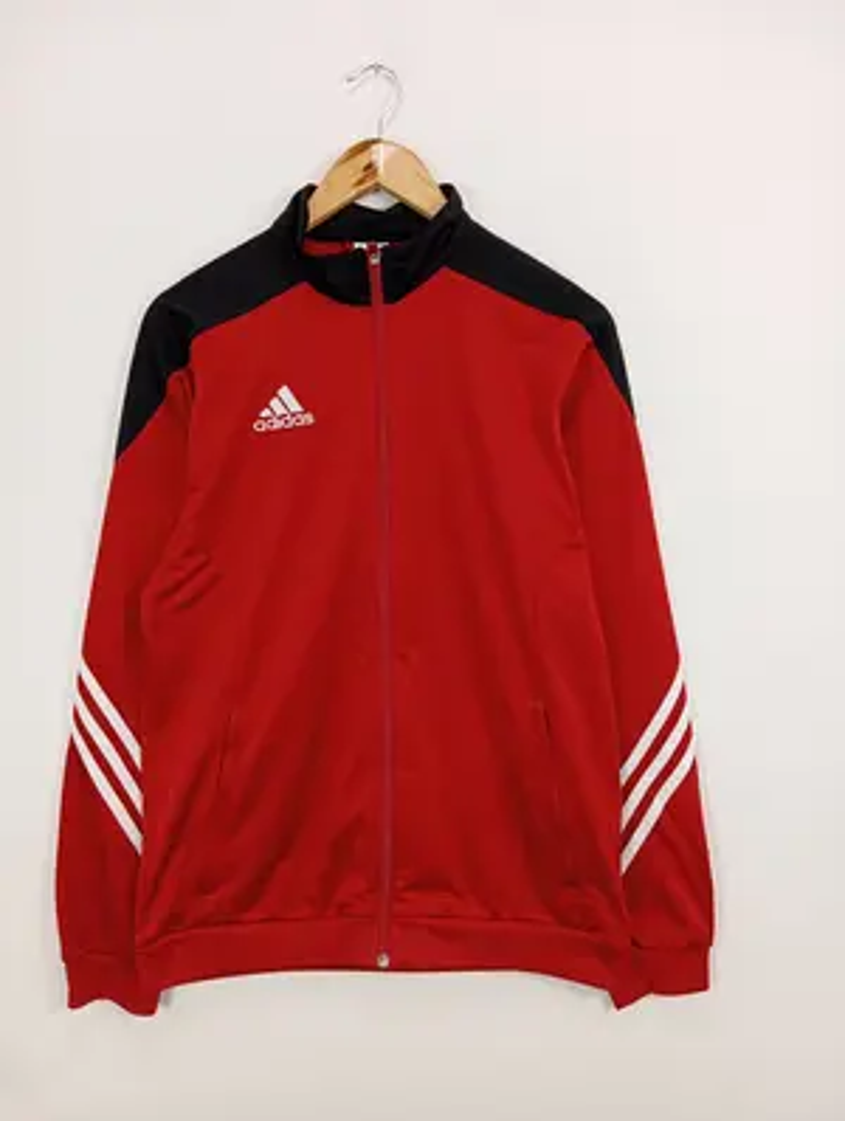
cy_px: 560
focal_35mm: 28
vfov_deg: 63.4
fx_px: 908
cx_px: 422
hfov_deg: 49.9
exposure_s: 1/100
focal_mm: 4.22
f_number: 1.8
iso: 106
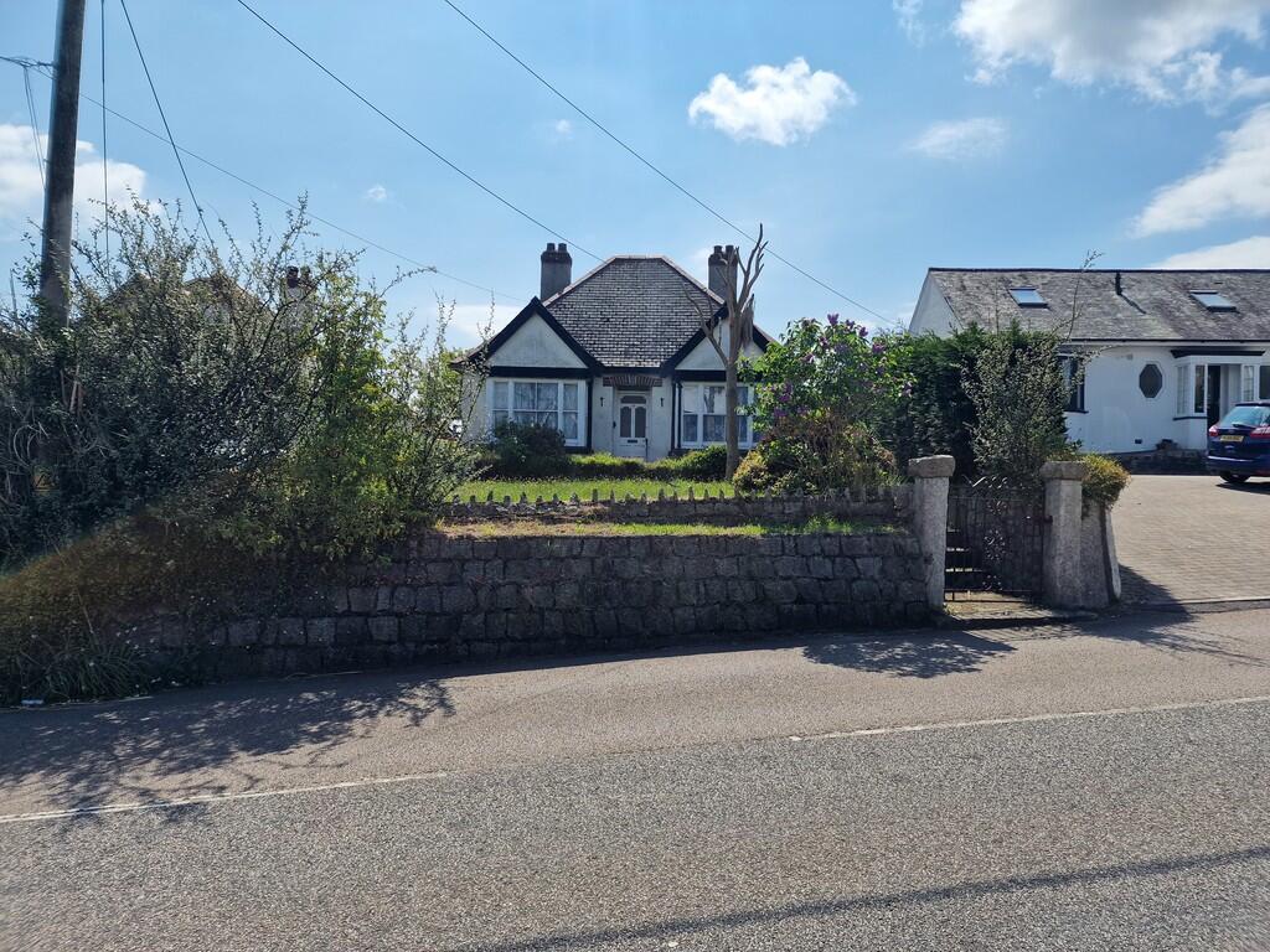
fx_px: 844
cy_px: 476
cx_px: 635
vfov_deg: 58.9
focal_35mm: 23
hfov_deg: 73.9
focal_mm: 6.4
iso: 50
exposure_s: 1/1800
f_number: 1.8
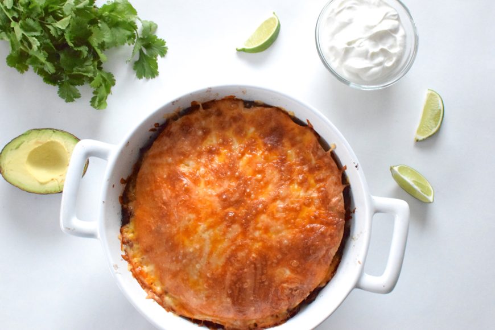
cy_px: 165
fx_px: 722
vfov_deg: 25.8
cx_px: 248
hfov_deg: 37.9
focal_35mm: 52
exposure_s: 1/60
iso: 10000
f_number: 13
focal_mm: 35
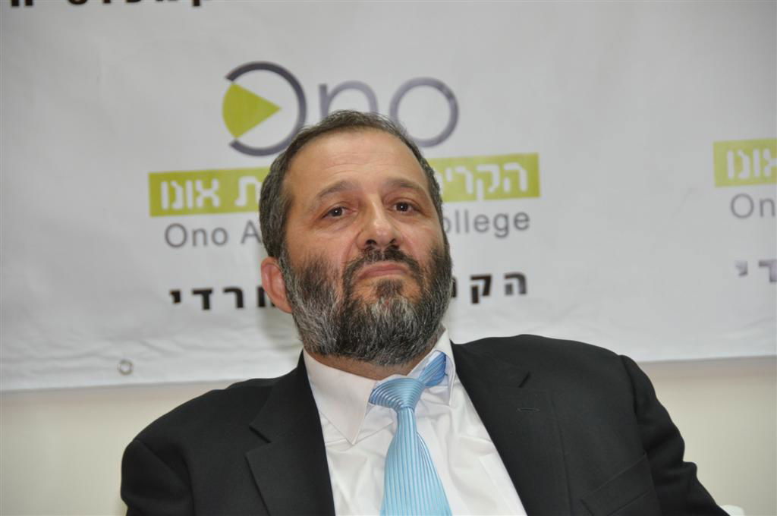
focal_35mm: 168
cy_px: 258
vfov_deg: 8.1
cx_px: 388
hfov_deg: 12.2
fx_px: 3621
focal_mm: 112
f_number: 5.3
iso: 800
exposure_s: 1/60
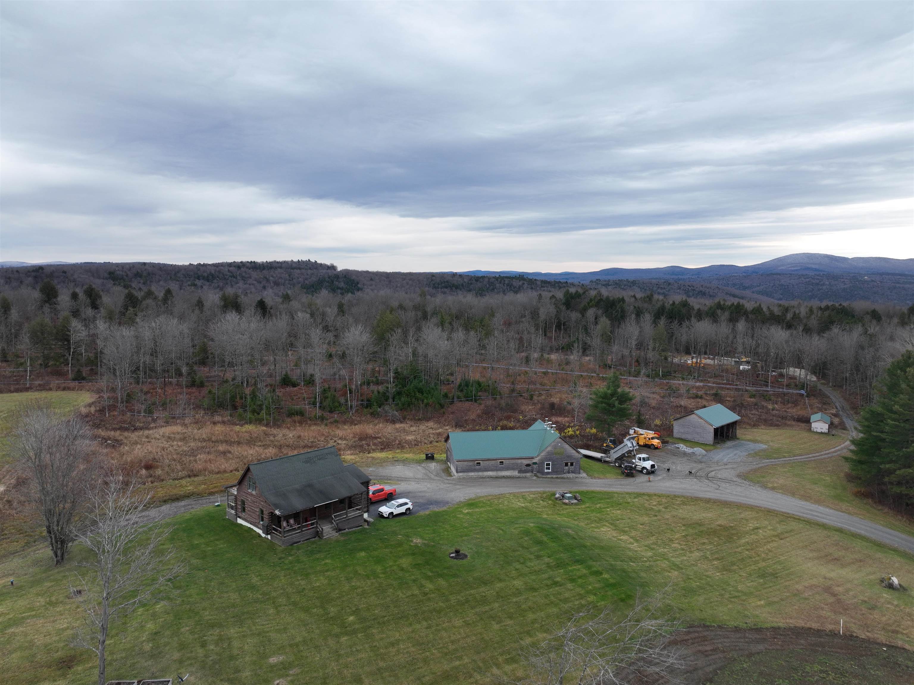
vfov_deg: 56.8
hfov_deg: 71.6
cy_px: 342
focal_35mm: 24
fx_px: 633
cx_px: 457
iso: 130
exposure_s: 1/120
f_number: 2.8
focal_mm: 12.29
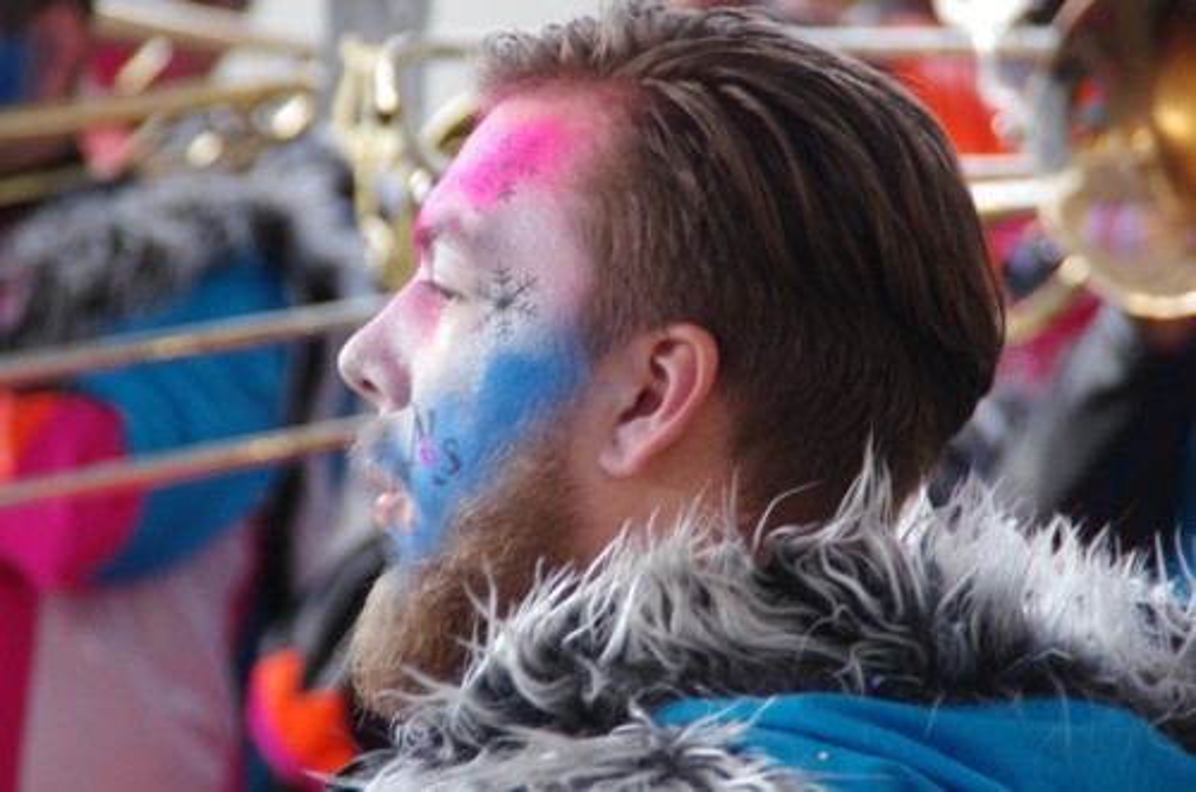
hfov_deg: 6.9
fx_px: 9944
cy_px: 396
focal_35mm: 300
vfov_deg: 4.6
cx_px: 598
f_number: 6.3
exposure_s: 1/80
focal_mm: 200
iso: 3200
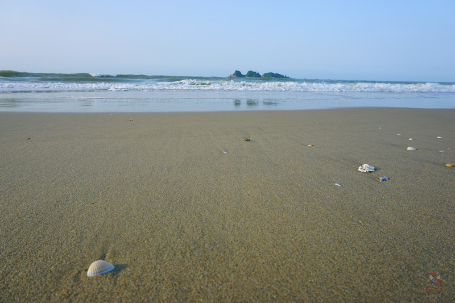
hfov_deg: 73.8
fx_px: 303
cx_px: 228
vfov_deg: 53.1
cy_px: 152
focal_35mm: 24
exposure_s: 1/100
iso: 100
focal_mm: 16
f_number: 9
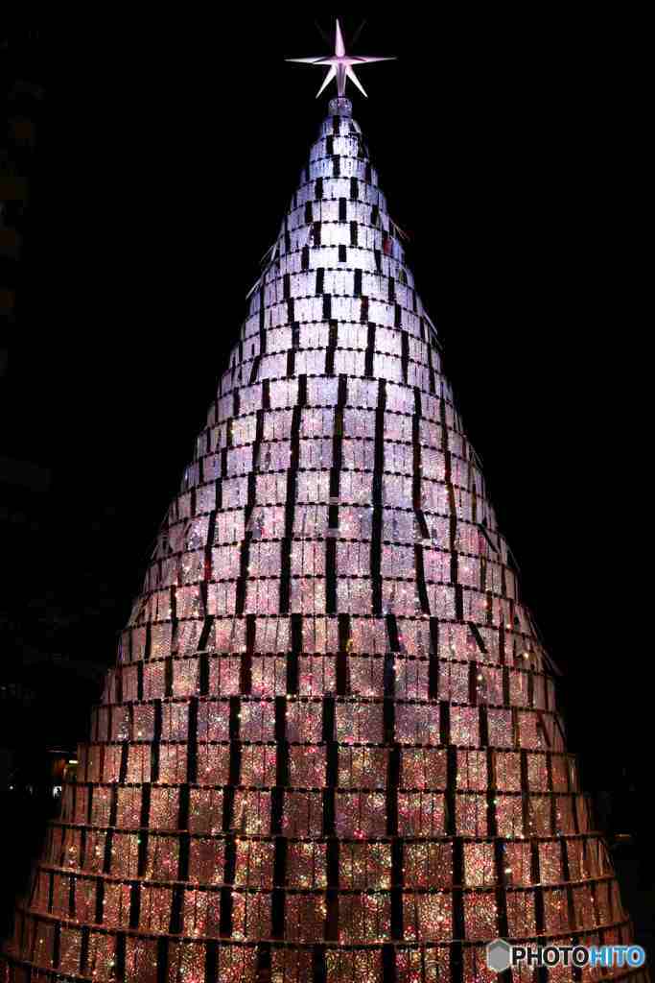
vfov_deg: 54.4
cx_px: 328
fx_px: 955
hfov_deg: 37.9
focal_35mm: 35
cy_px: 492
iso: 200
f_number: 11
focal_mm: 35
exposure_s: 1/3
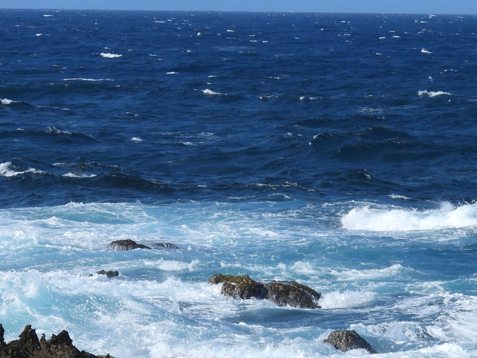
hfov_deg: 6.5
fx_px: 4189
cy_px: 311
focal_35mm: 304
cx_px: 168
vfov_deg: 4.9
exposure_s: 1/1000
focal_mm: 26.8
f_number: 4.5
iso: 100
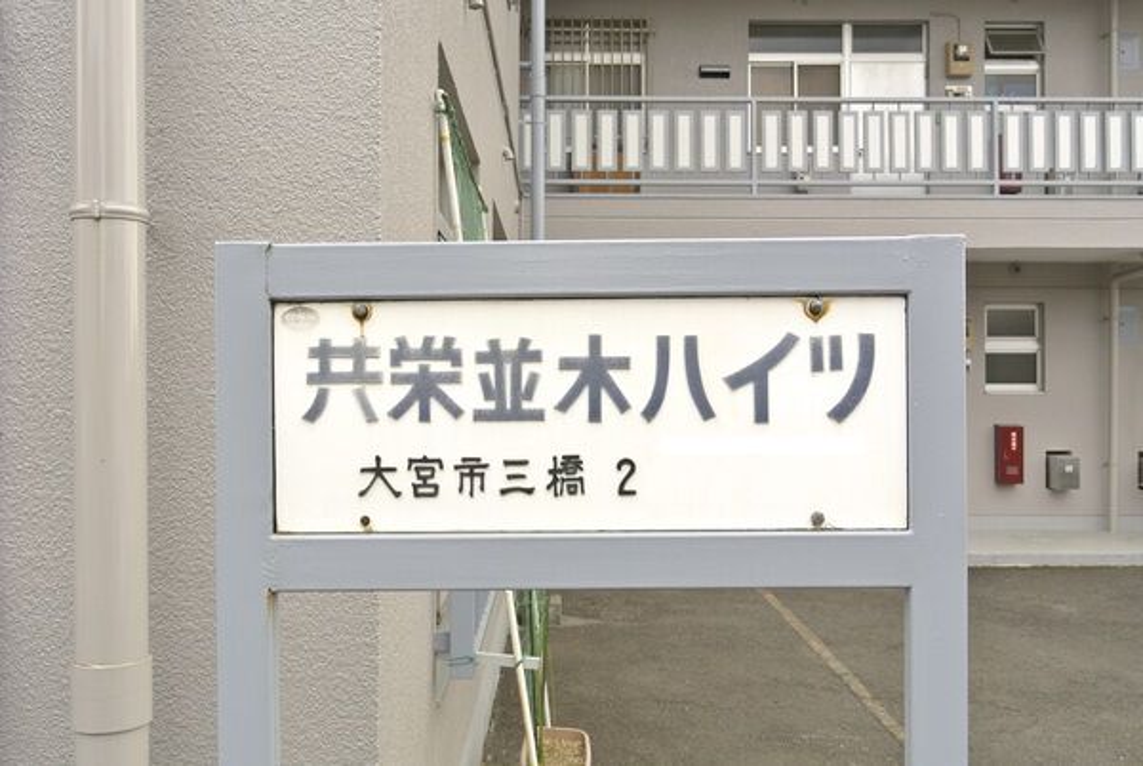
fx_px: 1113
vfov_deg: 38.0
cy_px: 383
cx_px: 572
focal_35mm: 35
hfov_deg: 54.4
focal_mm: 13
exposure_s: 1/160
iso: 200
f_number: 5.6
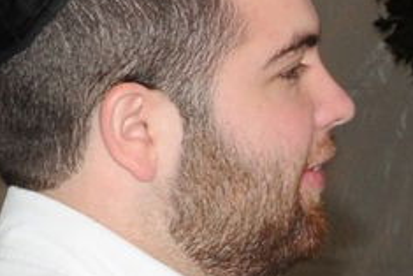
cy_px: 415
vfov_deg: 5.9
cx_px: 610
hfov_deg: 8.7
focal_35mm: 232
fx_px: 2663
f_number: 8
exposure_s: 1/80
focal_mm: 26
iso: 640
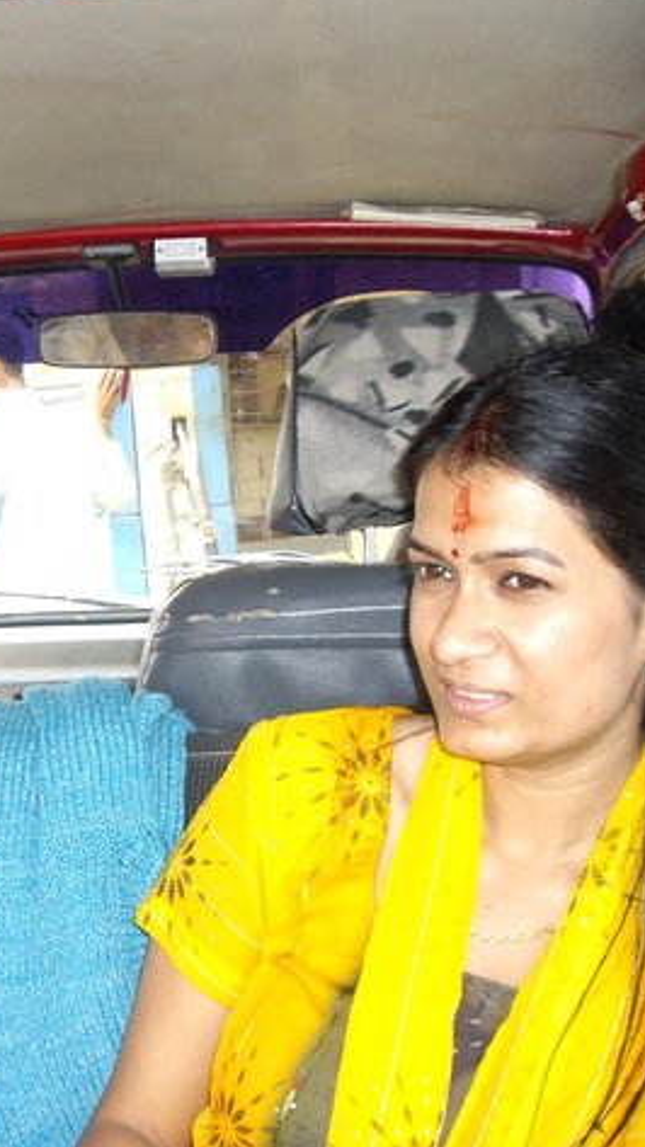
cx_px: 44
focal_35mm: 56
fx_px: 1703
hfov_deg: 20.9
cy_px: 567
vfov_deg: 37.2
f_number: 2.7
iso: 100
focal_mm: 6.2
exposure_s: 1/125
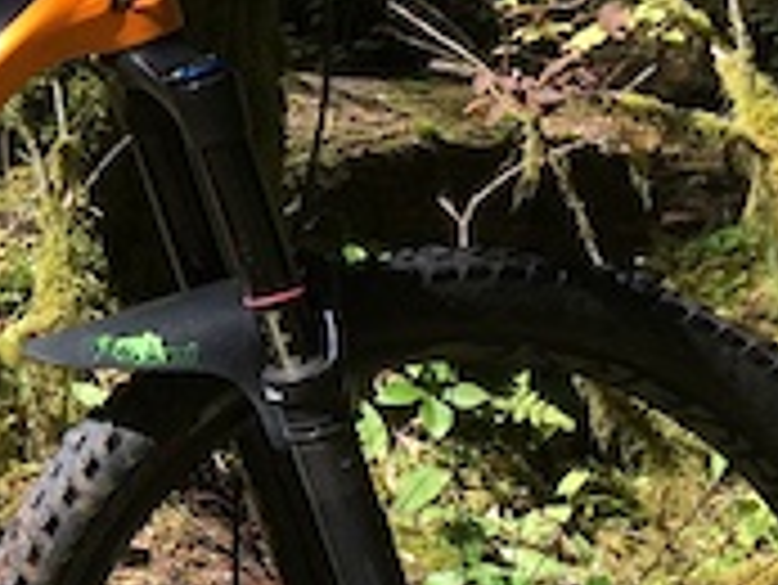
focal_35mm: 134
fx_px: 3014
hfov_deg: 13.6
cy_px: 220
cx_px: -468
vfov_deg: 11.1
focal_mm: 4.15
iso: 32
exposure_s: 1/1001
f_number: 2.2
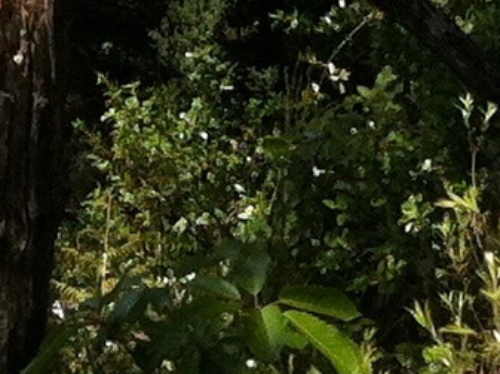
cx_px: -773
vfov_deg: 5.0
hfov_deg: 6.9
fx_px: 3881
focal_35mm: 269
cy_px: -1060
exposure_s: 1/736
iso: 80
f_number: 2.8
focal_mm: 3.85
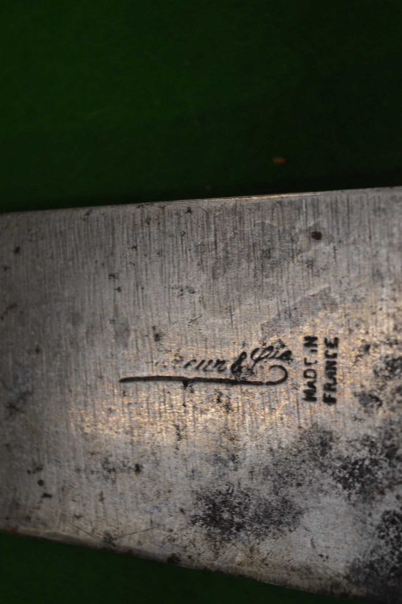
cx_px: 201
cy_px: 302
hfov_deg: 16.5
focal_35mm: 82
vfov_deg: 24.6
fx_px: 1384
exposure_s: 1/60
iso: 500
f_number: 5.6
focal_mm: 55
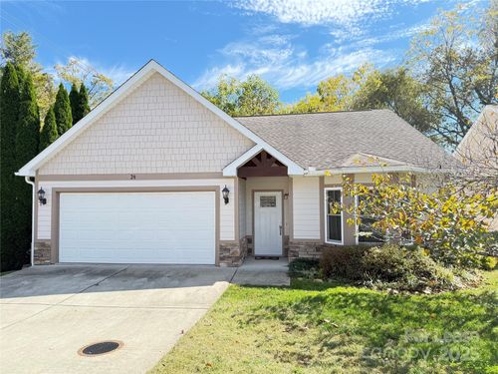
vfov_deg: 56.8
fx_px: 345
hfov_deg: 71.6
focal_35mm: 24
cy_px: 187
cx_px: 249
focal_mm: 6.76
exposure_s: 1/920
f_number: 1.78
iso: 100
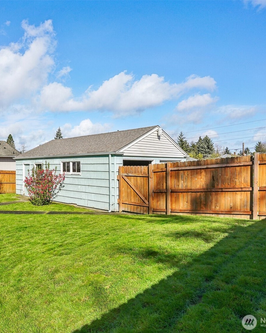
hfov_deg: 55.7
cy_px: 167
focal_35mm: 24
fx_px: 236
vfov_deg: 70.3
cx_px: 64
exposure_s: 1/350
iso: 100
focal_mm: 17
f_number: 8
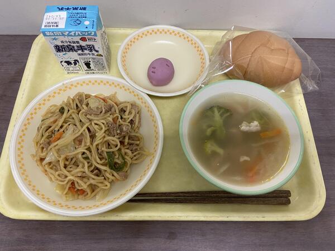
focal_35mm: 26
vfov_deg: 53.1
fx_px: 252
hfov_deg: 67.3
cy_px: 126
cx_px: 168
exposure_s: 1/60
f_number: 1.8
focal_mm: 4.25
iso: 125
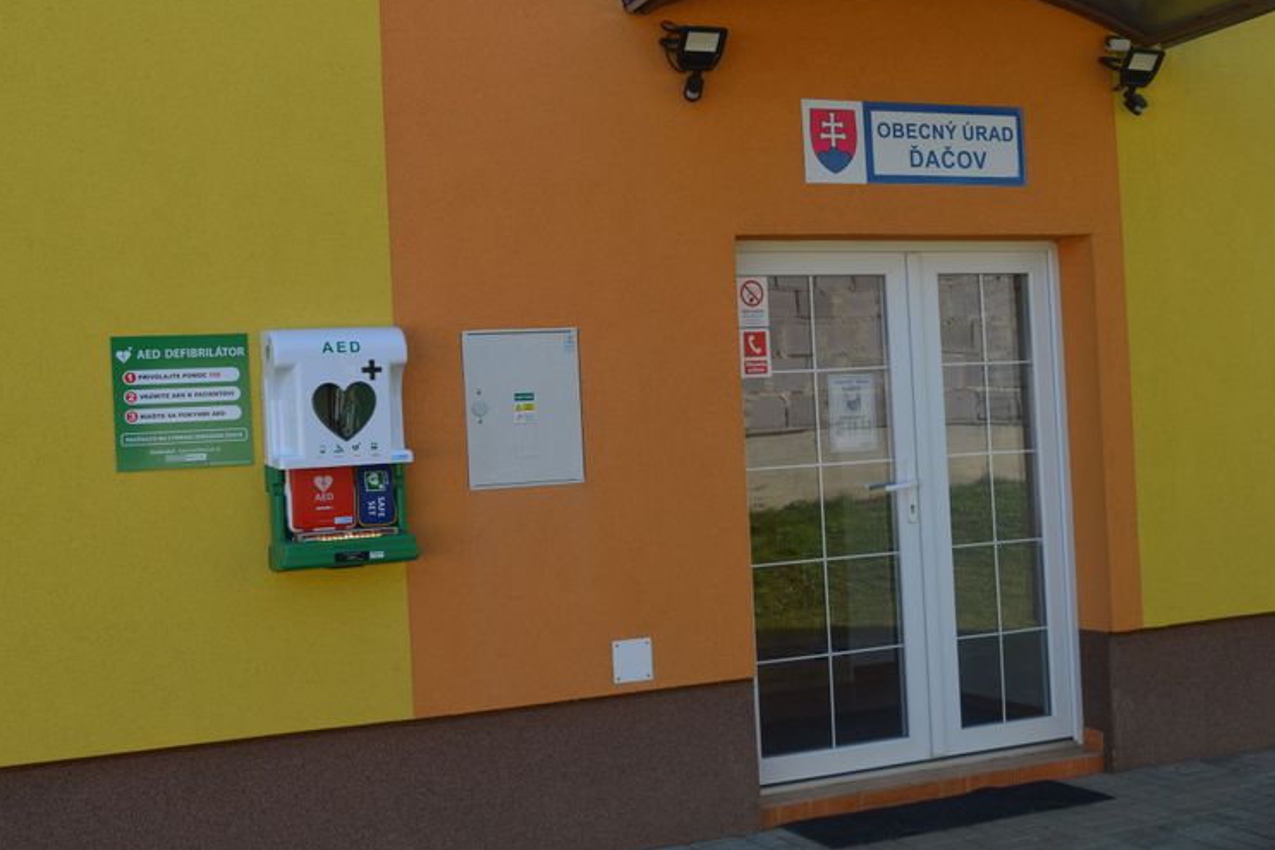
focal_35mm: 45
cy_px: 422
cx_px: 629
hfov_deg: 44.0
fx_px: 1577
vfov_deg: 30.2
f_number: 6.3
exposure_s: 1/160
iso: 100
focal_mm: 29
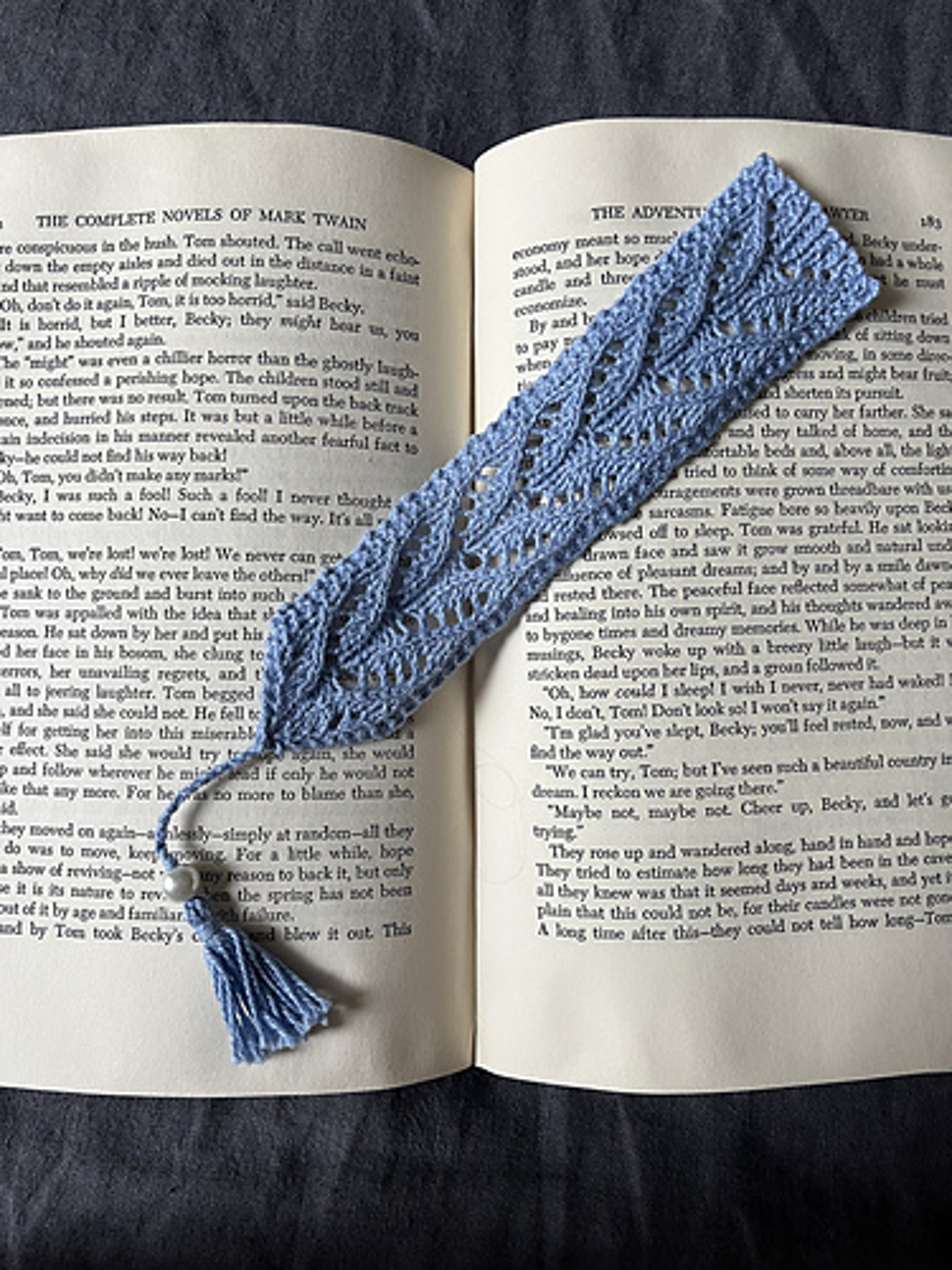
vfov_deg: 67.3
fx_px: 953
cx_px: 476
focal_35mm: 26
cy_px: 635
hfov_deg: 53.1
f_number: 1.6
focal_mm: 5.1
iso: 200
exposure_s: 1/60
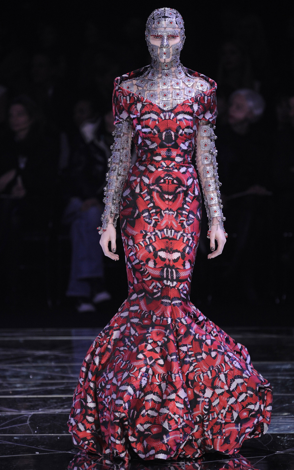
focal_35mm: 235
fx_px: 3013
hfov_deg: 5.6
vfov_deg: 8.9
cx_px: 150
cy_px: 234
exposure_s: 1/320
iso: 1600
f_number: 4
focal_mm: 230
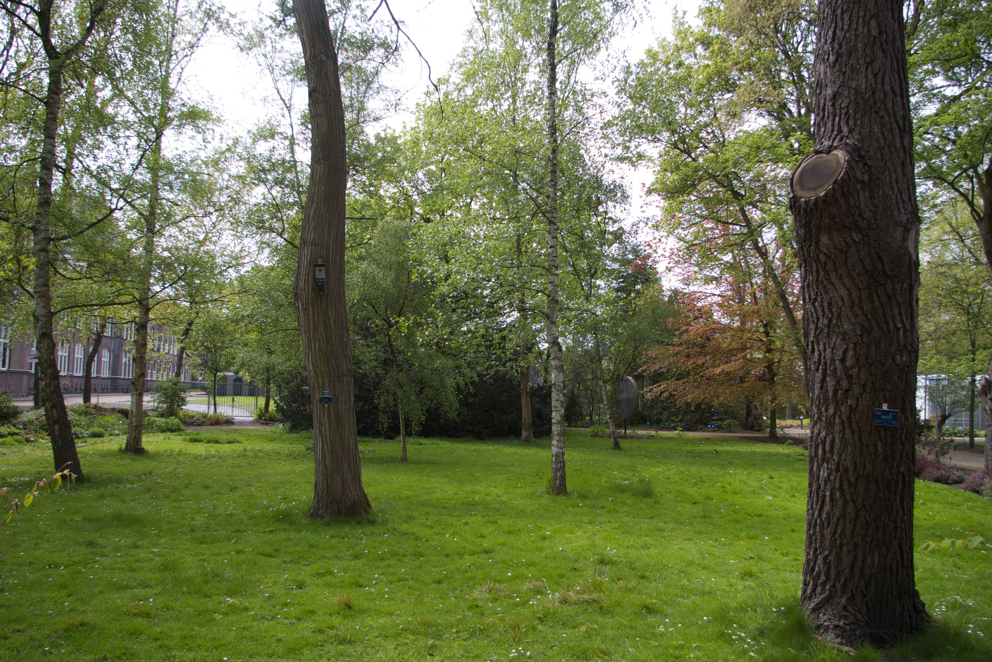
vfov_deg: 48.0
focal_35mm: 27
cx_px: 496
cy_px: 331
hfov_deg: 67.4
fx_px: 744
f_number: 4.5
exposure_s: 1/350
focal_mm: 18
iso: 200
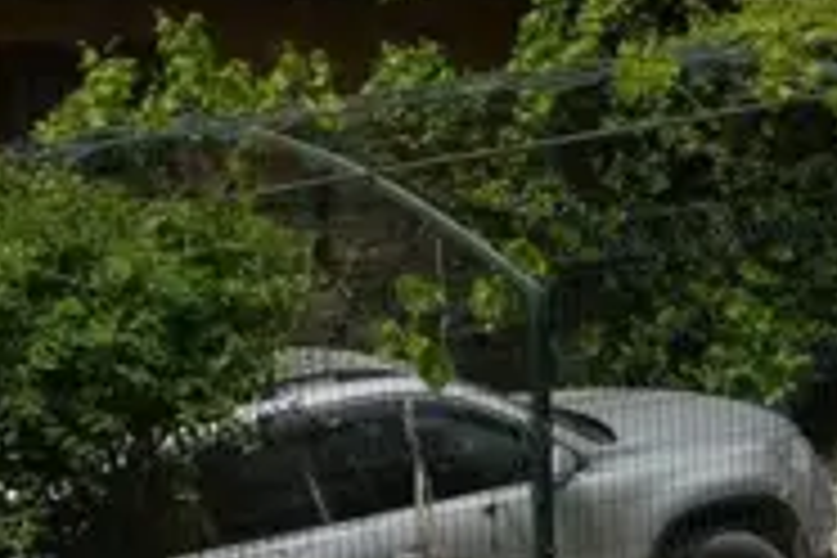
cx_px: -626
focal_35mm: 170
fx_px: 3952
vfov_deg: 8.0
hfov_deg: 11.3
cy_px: -99
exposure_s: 1/1600
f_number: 7.1
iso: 320
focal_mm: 24
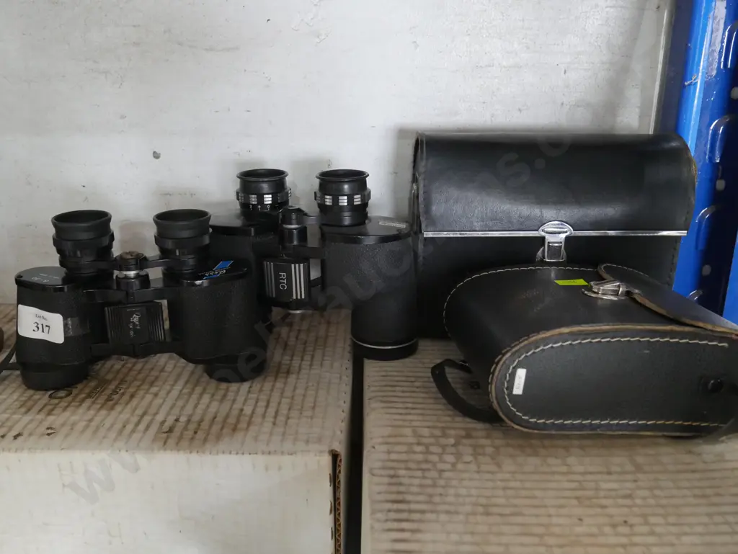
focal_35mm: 34
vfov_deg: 41.8
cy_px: 277
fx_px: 725
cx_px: 369
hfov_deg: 53.9
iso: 2500
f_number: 4
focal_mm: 17
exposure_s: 1/60
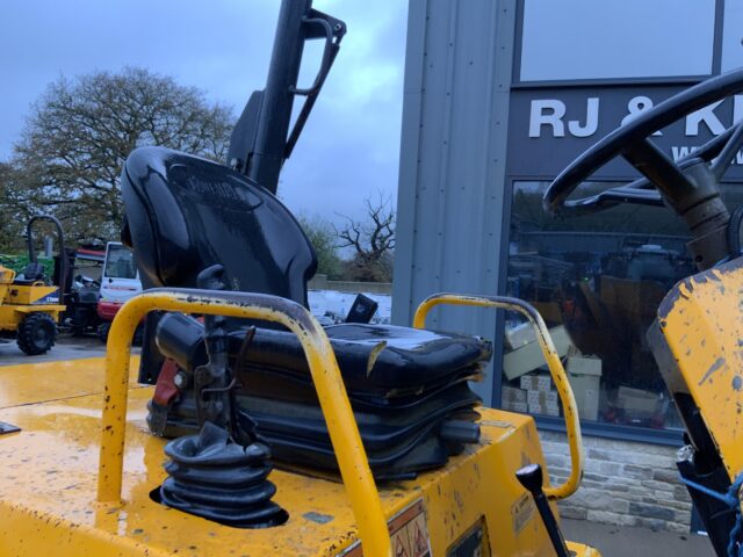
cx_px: 372
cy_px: 278
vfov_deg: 48.2
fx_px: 622
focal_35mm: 29
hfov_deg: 61.7
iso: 64
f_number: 1.8
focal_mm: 3
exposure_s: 1/60
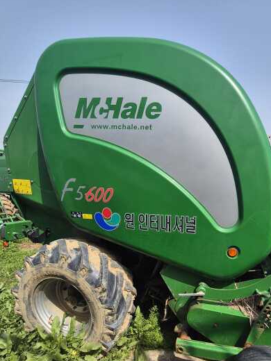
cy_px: 228
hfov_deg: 70.7
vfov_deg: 85.8
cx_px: 165
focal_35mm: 18
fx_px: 188
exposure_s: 1/2240
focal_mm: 2.2
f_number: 2.2
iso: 50
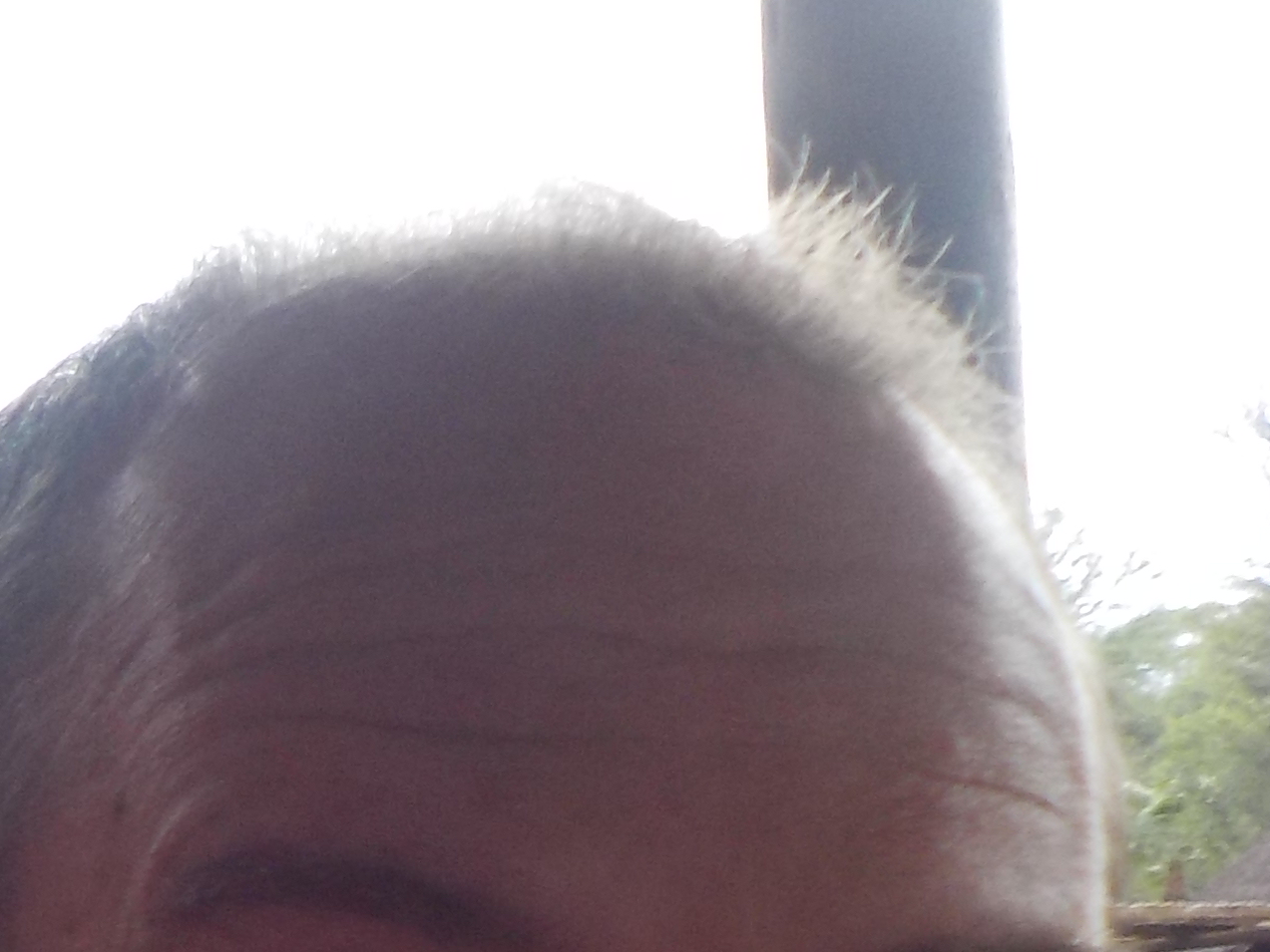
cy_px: 1052
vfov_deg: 14.7
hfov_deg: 17.8
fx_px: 3596
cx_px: -658
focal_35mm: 98
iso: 125
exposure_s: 1/60
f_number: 3.3
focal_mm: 4.1
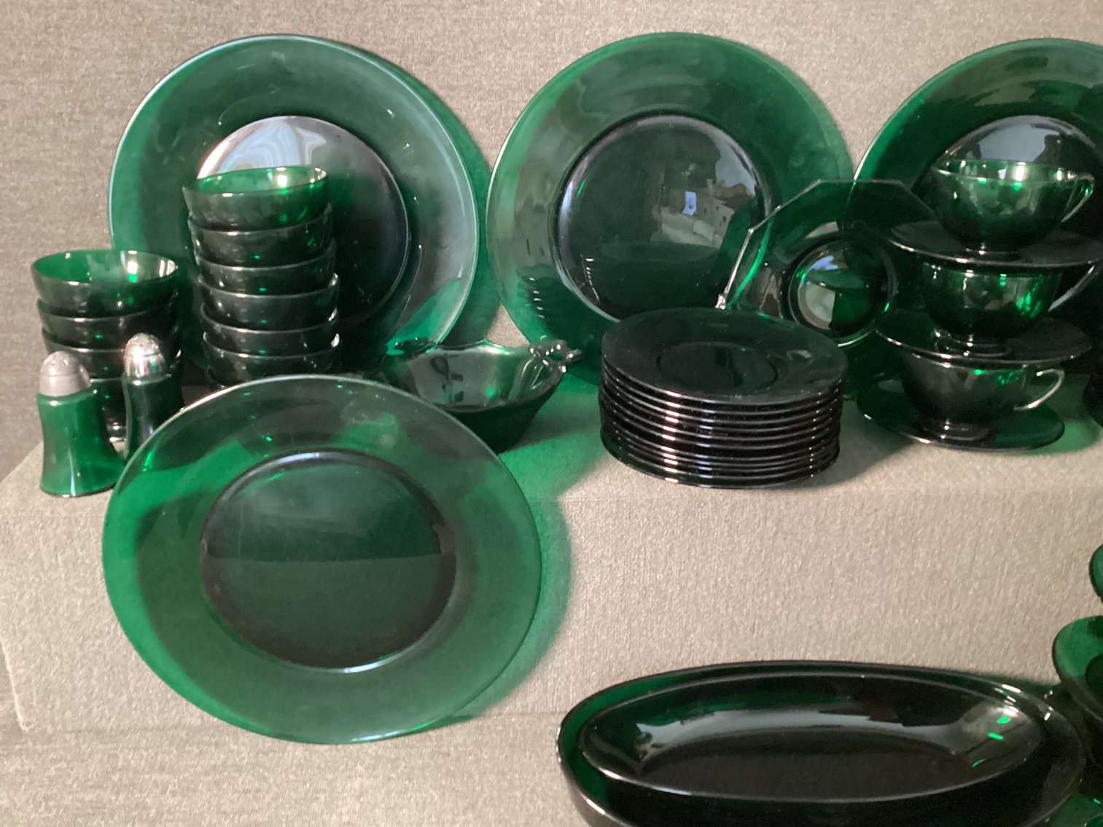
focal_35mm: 31
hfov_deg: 58.3
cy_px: 414
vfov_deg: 45.4
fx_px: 988
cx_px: 552
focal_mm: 3.3
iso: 800
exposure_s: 1/20
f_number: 2.4
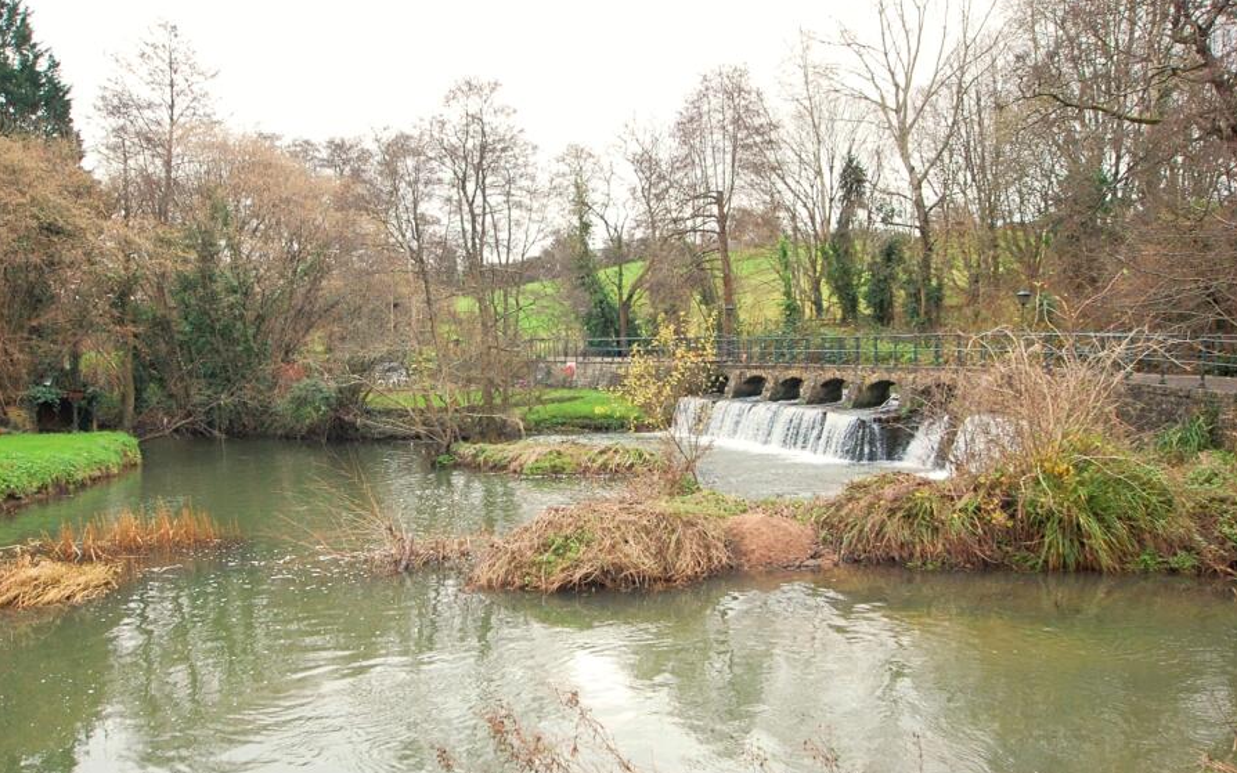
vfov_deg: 36.2
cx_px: 570
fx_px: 1180
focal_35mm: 35
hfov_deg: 55.3
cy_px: 457
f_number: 6.3
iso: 800
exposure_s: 1/160
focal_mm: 20
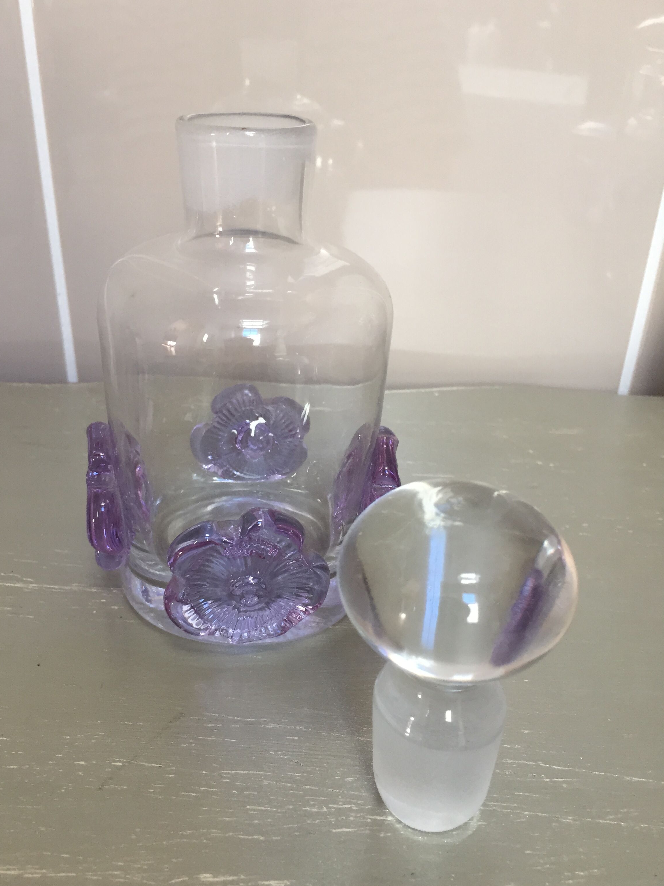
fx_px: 793
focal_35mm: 31
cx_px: 311
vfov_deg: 58.3
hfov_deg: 45.4
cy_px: 448
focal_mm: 4.15
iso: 125
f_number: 2.2
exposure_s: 1/33
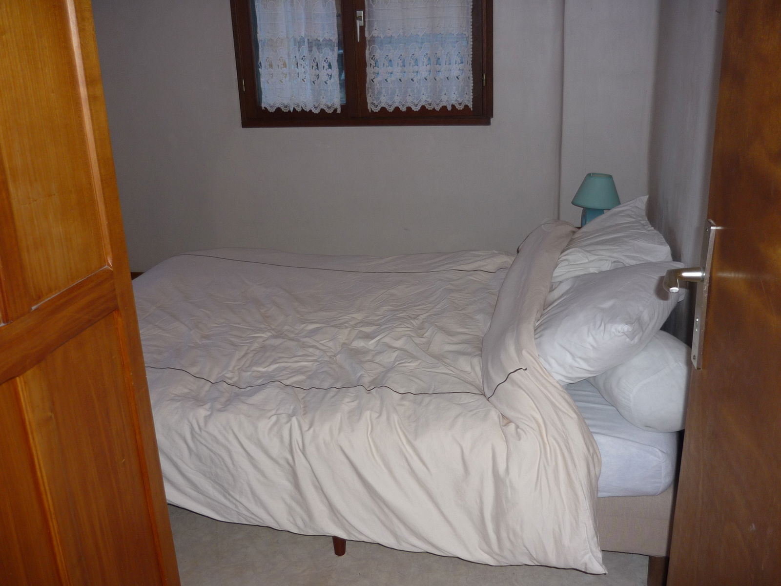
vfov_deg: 42.9
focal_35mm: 33
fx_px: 745
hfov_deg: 55.4
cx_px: 390
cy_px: 293
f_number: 2.8
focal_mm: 5.5
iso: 100
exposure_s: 1/30
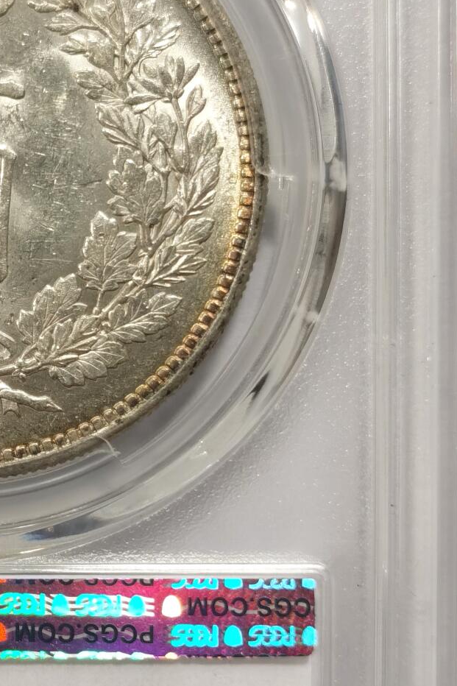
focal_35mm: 109
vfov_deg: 18.8
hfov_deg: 12.4
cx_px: -44
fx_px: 2076
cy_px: 352
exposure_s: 1/100
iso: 80
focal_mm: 5.56
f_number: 16
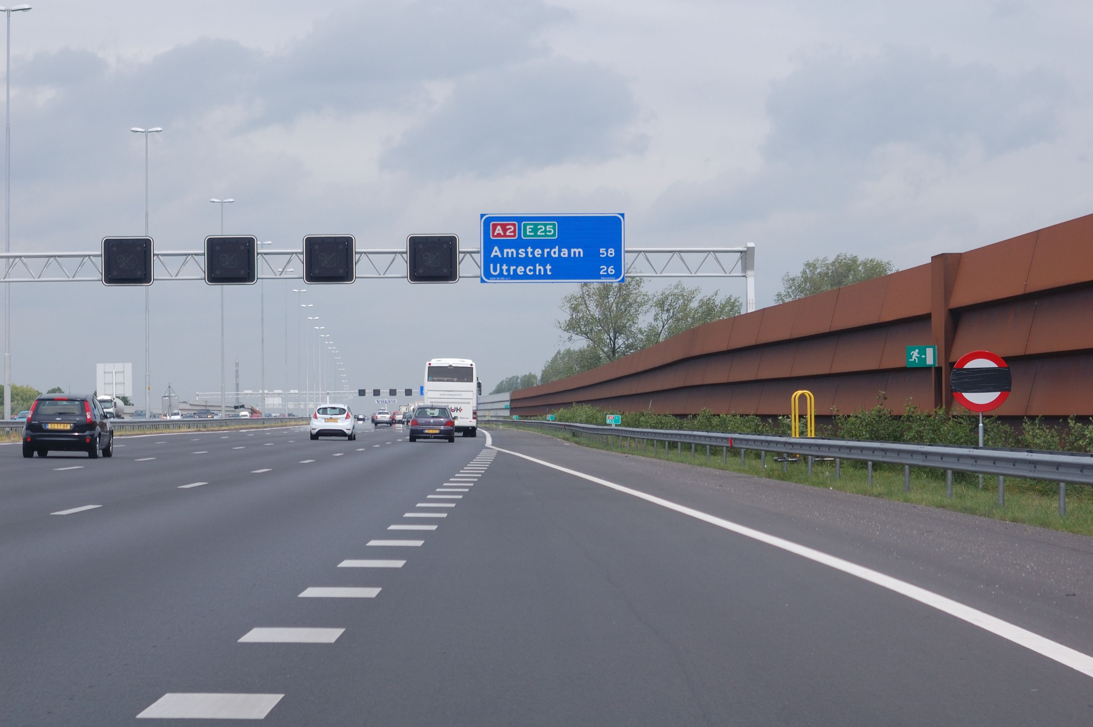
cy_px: 364
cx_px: 546
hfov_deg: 19.5
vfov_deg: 13.0
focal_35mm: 105
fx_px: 3185
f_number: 6.3
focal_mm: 70
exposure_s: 1/640
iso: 200
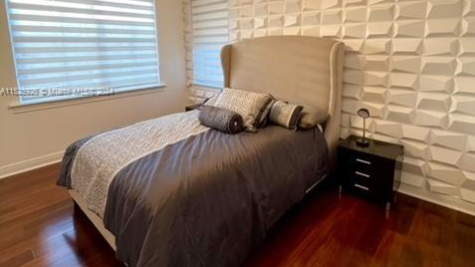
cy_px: 92
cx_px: 238
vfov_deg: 57.2
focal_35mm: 19
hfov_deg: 89.6
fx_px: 239
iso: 125
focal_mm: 1.57
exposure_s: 1/60
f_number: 1.8
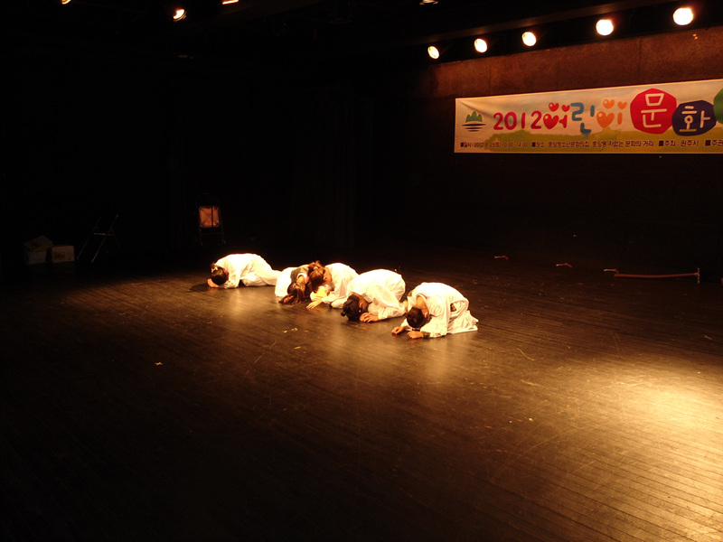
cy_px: 271
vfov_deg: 45.4
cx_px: 362
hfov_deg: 58.4
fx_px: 647
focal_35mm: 31
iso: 100
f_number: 3
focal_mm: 5.6
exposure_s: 1/40
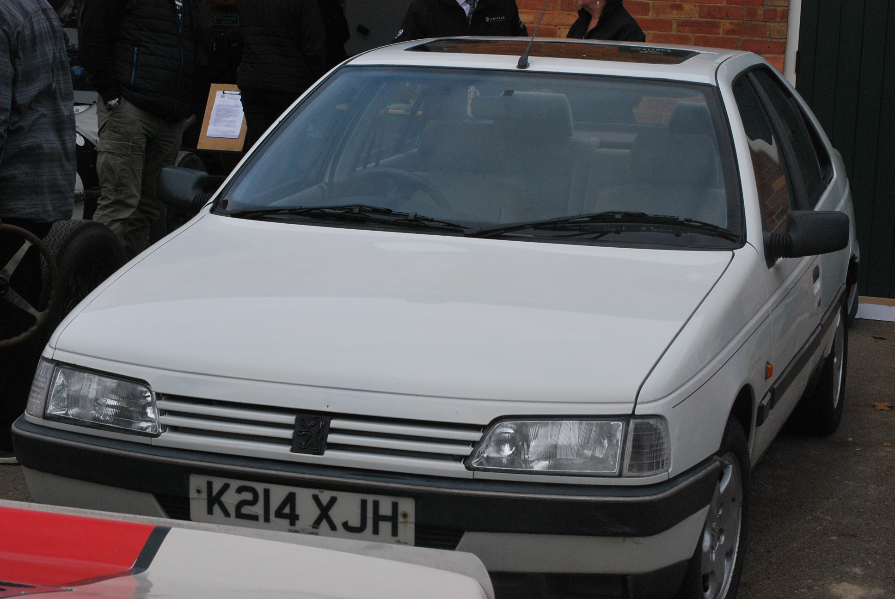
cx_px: 448
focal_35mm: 82
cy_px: 300
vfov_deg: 16.6
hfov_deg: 24.6
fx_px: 2053
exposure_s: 1/800
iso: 800
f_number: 14
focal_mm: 55
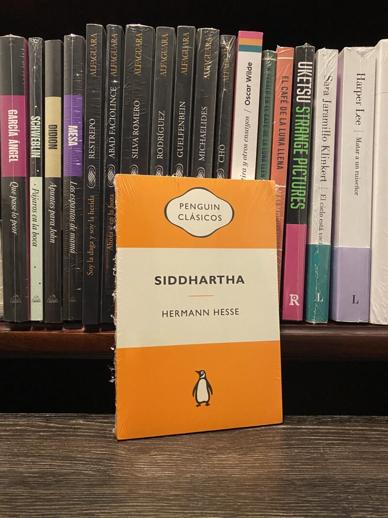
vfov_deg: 67.3
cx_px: 194
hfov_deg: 53.1
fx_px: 389
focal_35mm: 26
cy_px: 259
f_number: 1.8
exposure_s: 1/30
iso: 640
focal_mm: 4.25
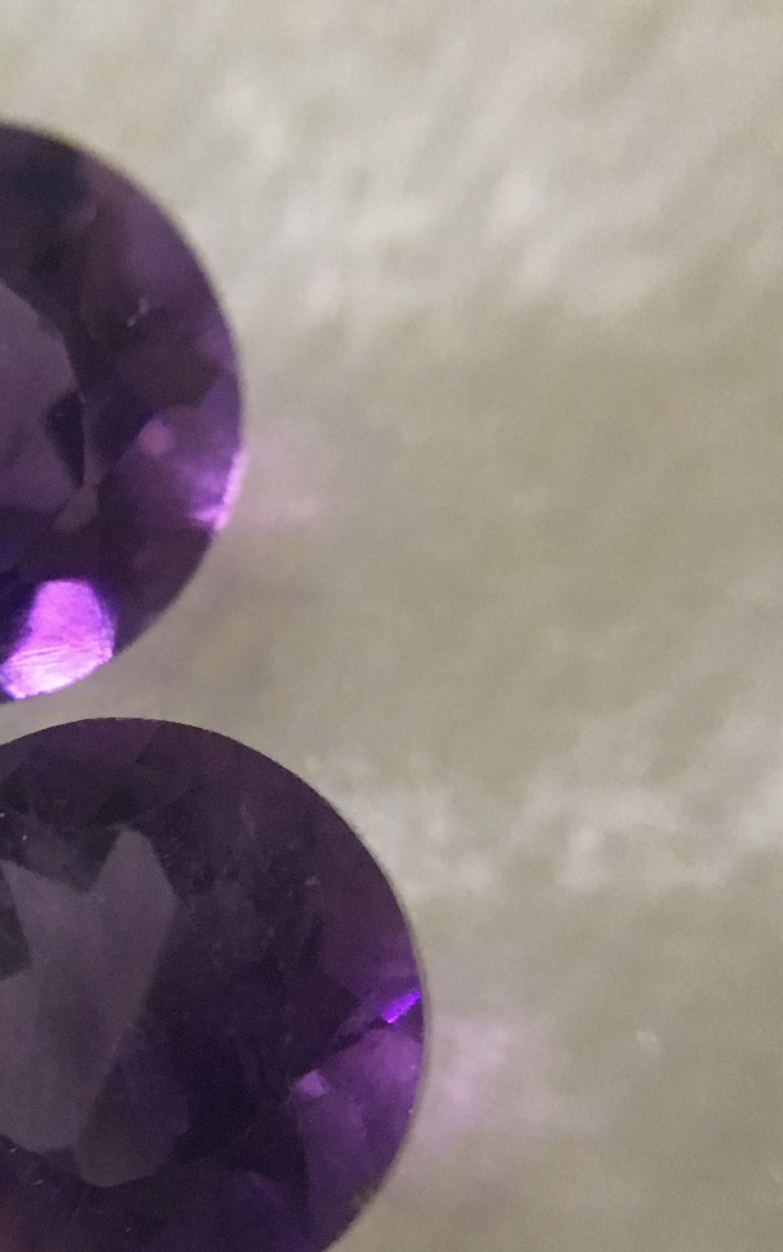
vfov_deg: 40.9
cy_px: 724
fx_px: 1673
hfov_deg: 25.7
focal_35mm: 49
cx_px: 107
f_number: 2.2
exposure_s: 1/33
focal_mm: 4.15
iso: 200
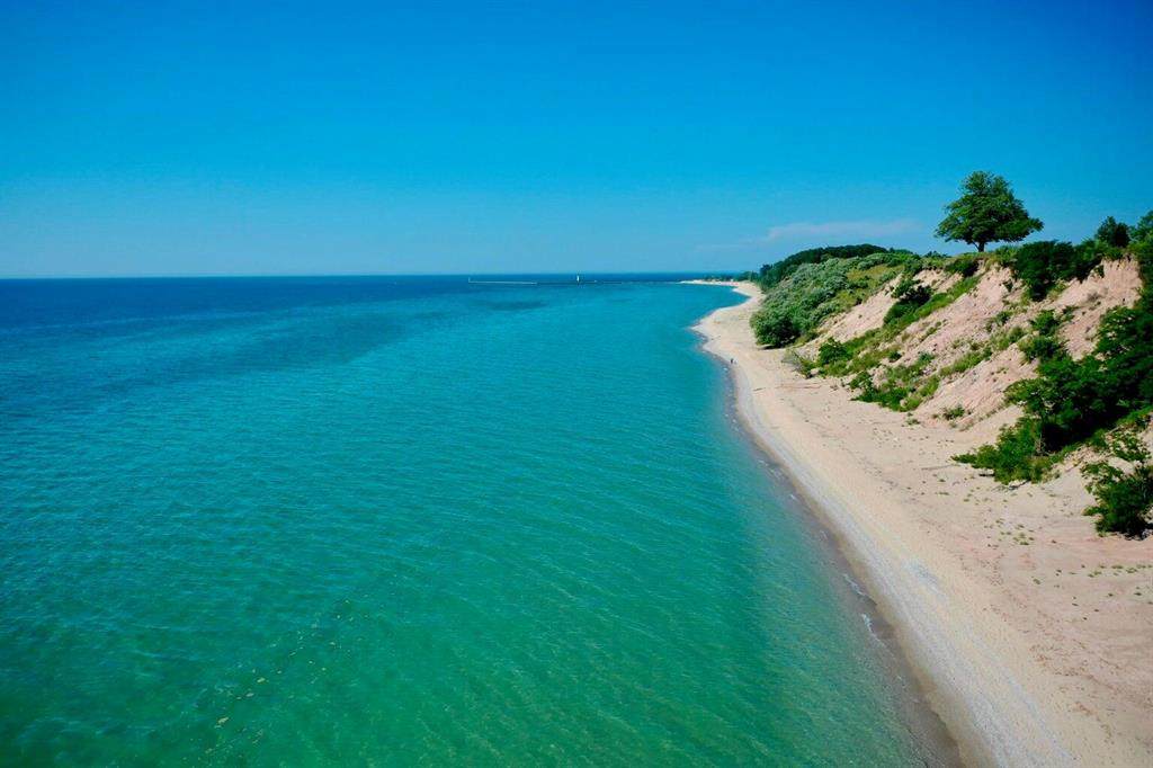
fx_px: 896
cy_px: 384
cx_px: 576
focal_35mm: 28
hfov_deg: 65.5
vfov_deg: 46.4
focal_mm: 10.26
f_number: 10
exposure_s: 1/5000
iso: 100
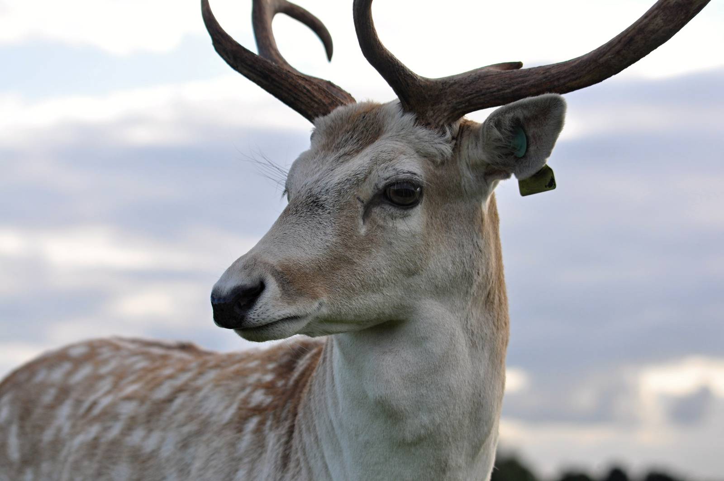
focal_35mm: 105
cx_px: 362
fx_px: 2109
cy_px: 240
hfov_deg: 19.5
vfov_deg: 13.0
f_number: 5.6
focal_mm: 70
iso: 400
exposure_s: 1/1600
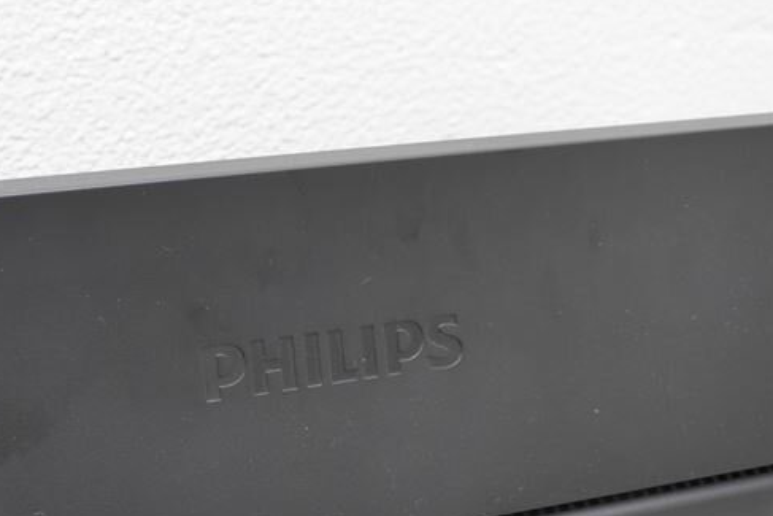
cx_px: 270
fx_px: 1525
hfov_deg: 28.3
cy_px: 297
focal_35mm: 71
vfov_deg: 19.2
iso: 640
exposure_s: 1/50
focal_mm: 32
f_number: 5
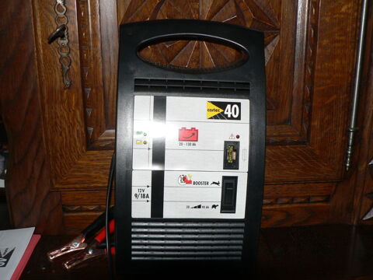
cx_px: 186
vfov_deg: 39.7
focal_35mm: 36
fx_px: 388
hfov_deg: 51.4
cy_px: 140
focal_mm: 6
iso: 100
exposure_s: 1/60
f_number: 2.8
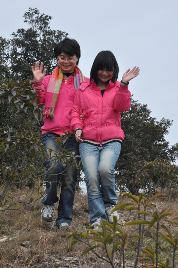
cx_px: 89
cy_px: 134
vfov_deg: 13.1
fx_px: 1172
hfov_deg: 8.7
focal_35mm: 158
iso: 1600
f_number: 25
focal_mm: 105
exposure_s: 1/320
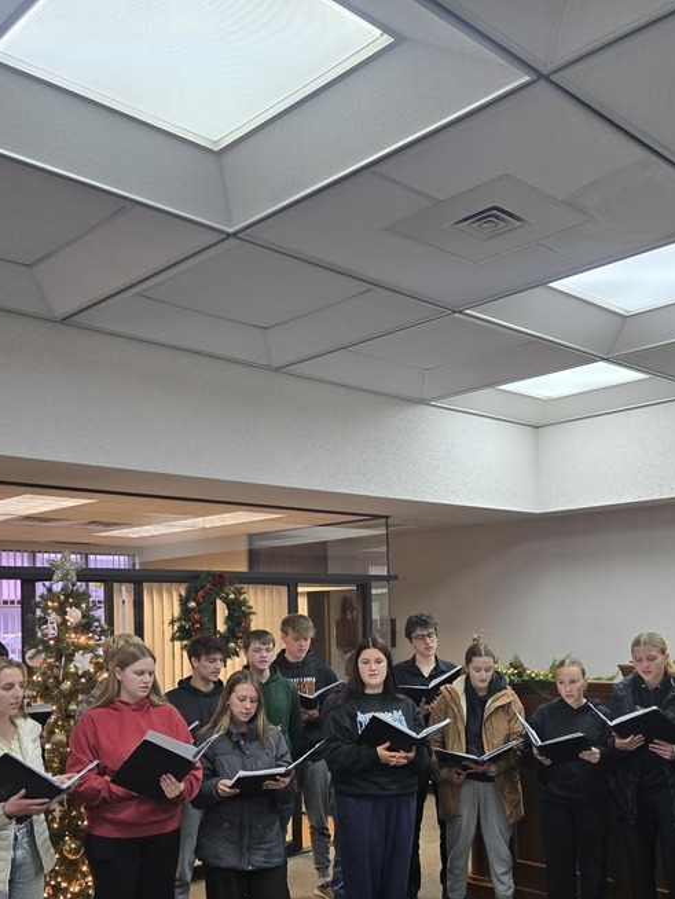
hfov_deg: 39.6
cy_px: 616
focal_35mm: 36
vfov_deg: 50.2
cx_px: 308
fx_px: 935
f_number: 1.8
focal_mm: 5.4
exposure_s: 1/120
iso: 160
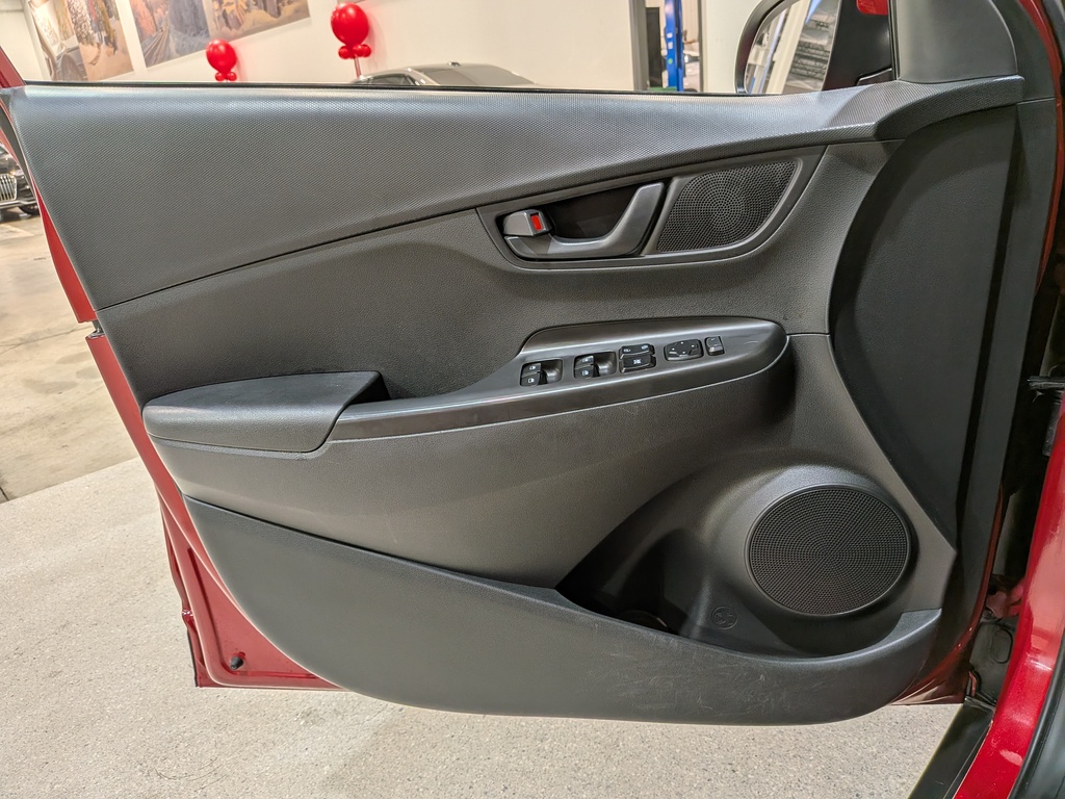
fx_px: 738
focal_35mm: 24
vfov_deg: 56.8
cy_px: 400
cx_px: 532
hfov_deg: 71.6
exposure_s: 1/199
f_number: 1.7
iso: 28
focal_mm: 4.53
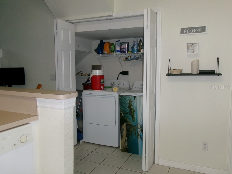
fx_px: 188
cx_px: 116
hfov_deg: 63.4
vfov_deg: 49.7
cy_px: 87
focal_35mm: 28
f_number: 3.9
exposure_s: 1/34
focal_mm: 5.1
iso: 200
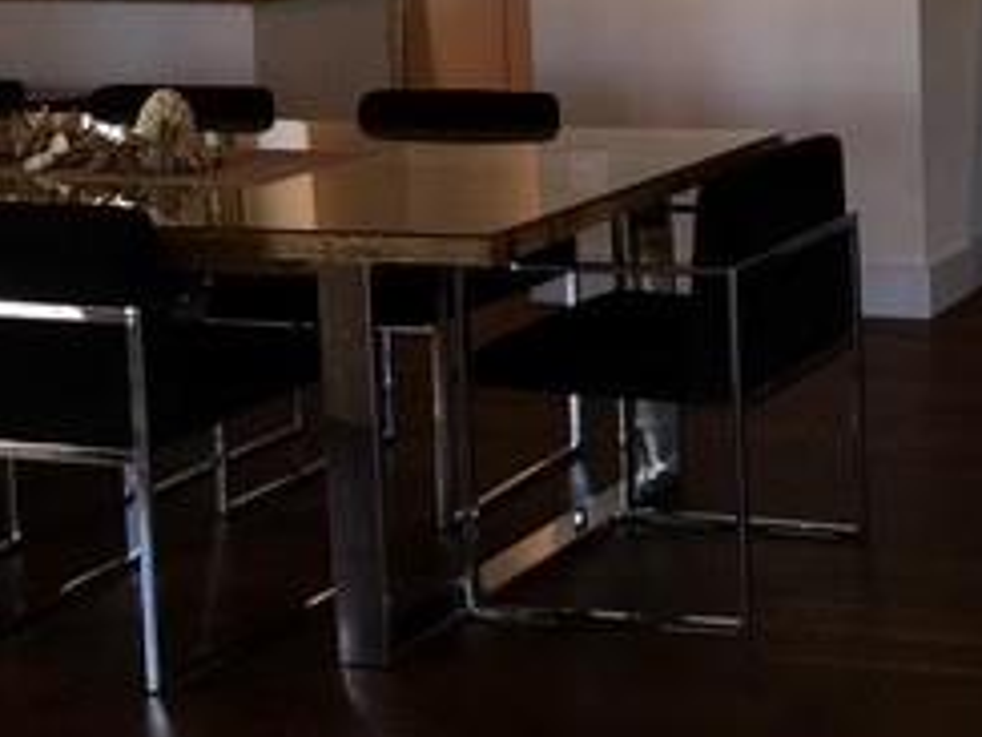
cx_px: 1284
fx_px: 2156
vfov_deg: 18.8
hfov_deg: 22.8
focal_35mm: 76
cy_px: -36
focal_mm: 4.15
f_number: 2.2
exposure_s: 1/40
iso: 32
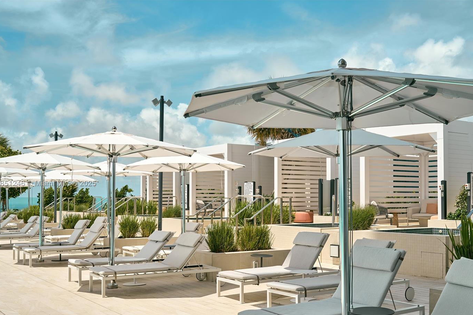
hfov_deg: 47.3
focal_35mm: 41
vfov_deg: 32.5
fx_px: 539
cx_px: 262
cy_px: 184
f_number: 10
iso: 125
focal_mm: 35
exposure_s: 1/1000
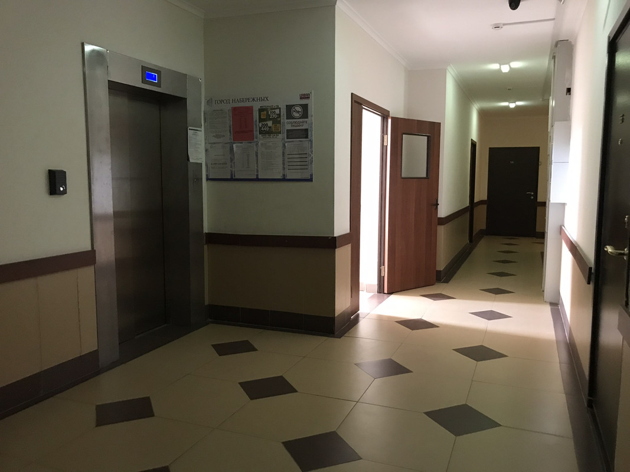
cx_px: 315
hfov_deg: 63.4
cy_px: 236
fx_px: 510
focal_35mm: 28
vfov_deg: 49.7
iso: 100
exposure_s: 1/10
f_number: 1.8
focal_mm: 3.99
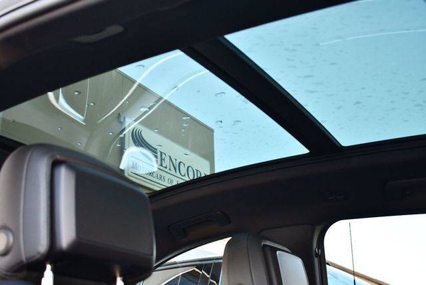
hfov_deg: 41.1
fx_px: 569
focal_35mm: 48
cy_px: 142
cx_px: 213
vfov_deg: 28.1
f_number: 4
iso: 800
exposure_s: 1/160
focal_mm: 24
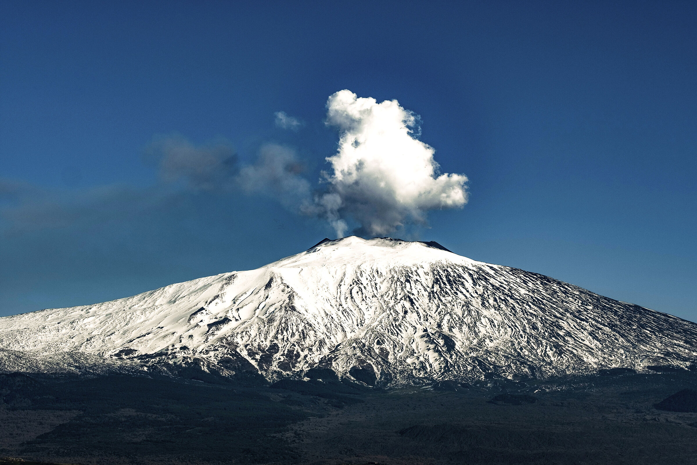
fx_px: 2614
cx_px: 348
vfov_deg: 10.2
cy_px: 232
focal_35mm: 135
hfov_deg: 15.2
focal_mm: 90
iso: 160
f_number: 5.6
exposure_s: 1/1400
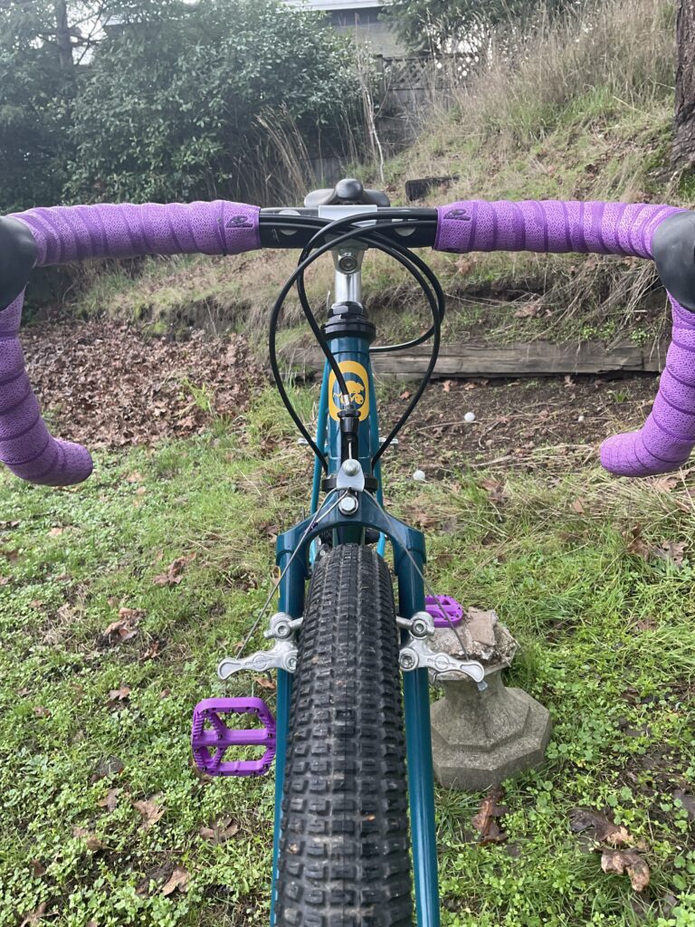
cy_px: 464
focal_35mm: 29
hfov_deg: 48.2
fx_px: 776
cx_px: 348
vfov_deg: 61.7
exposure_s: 1/120
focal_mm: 3
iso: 40
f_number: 1.8
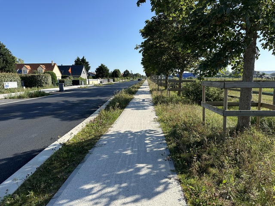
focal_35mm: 24
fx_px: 191
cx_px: 138
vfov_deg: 56.8
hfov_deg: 71.6
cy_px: 103
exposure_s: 1/3155
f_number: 1.78
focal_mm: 6.86
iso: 80
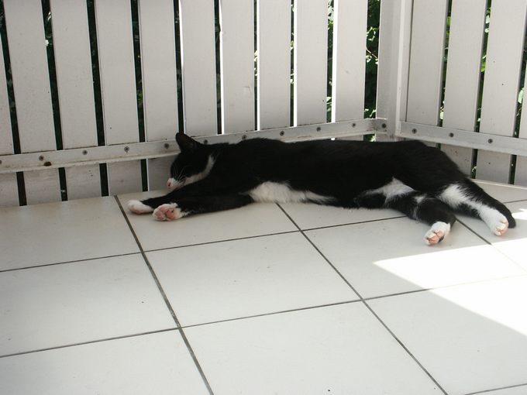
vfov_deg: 21.6
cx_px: 264
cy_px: 198
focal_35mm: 68
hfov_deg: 28.6
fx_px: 1035
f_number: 5.6
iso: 100
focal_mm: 17
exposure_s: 1/250
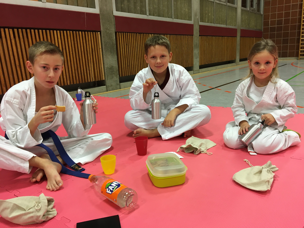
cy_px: 114
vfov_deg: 48.2
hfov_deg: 61.7
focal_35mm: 29
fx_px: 255
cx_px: 152
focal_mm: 4.15
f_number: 2.2
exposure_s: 1/33
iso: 125
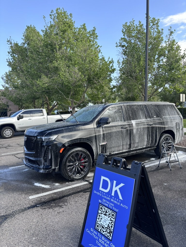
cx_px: 93
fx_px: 186
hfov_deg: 53.1
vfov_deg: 67.3
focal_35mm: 26
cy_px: 124
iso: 50
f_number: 1.6
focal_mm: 5.96
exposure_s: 1/479
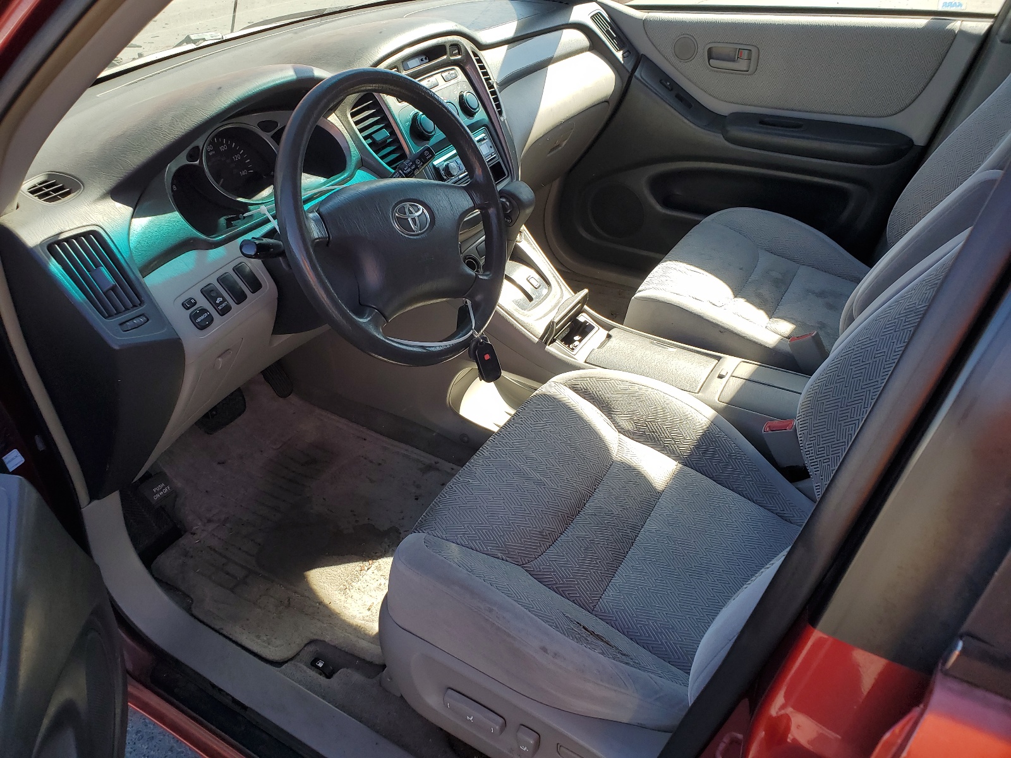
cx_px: 506
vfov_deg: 53.1
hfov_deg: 67.3
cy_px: 379
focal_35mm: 26
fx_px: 759
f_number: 1.5
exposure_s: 1/333
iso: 50
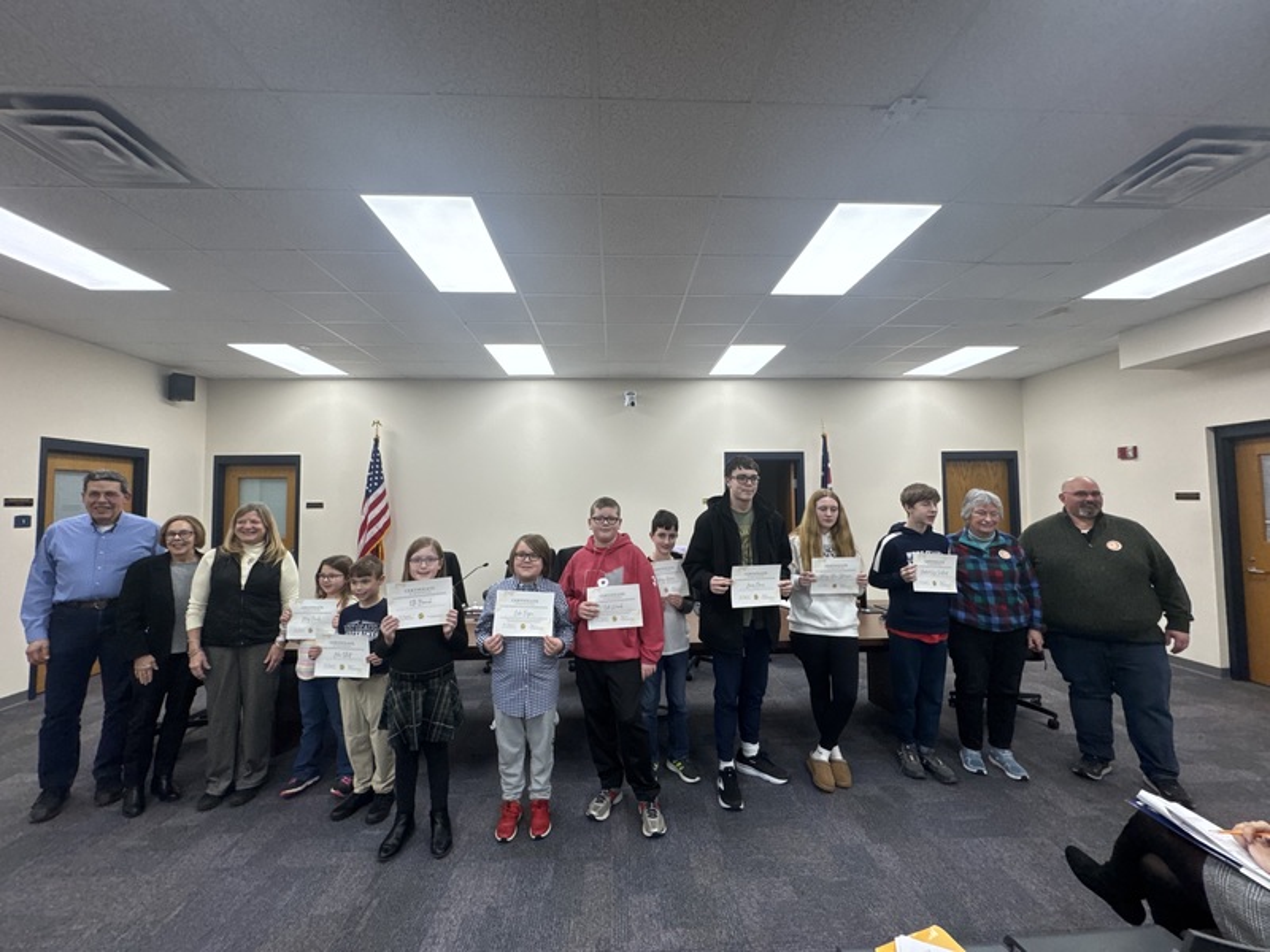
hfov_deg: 102.1
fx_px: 514
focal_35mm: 14
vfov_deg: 85.7
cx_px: 635
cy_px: 476
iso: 125
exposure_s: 1/120
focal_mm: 2.22
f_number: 2.2
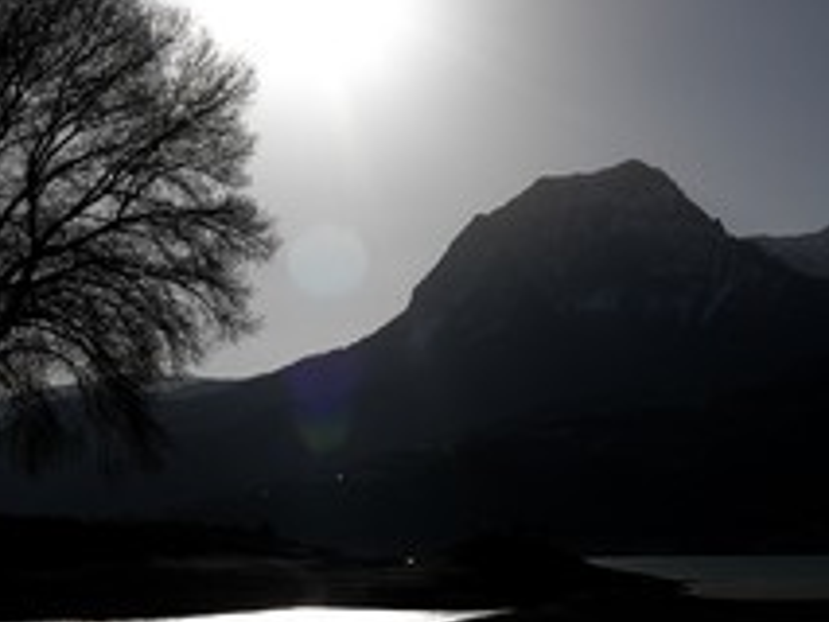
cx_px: 315
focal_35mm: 68
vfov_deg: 21.6
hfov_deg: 28.4
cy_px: 292
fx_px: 1629
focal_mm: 24
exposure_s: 1/2000
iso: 400
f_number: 16
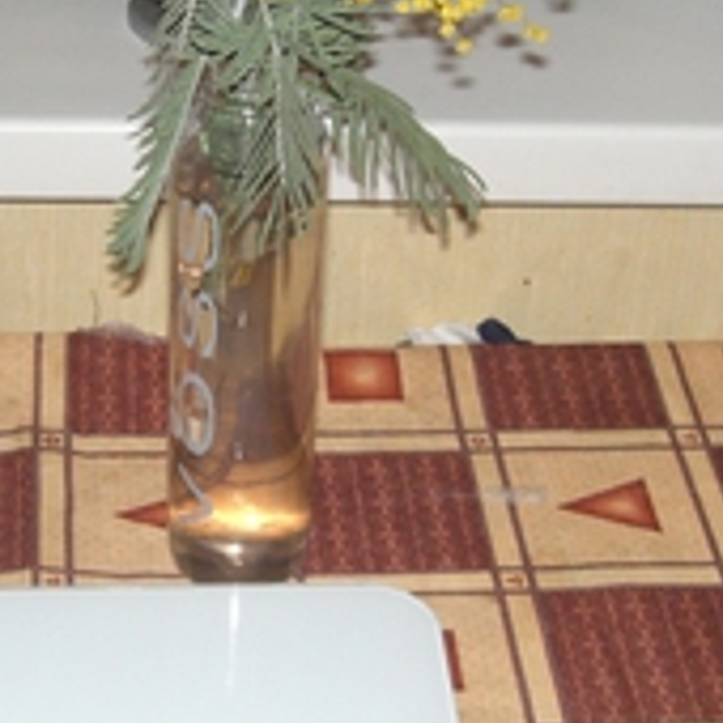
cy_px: 298
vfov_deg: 19.5
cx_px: 166
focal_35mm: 89
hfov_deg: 19.3
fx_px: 2103
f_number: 3.1
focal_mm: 6.3
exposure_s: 1/60
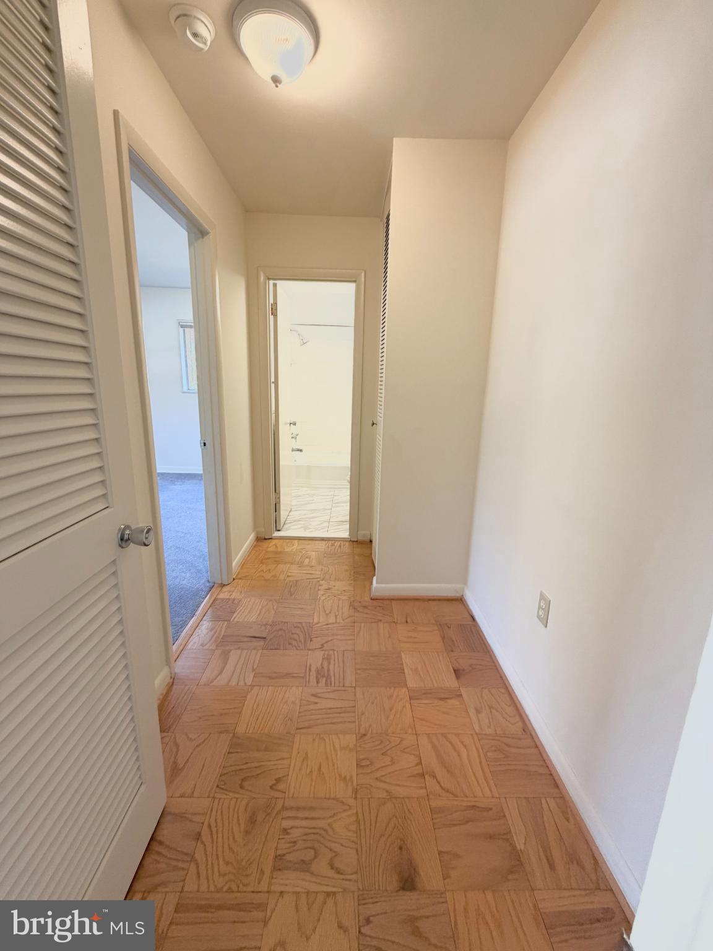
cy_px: 476
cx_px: 356
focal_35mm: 14
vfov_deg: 102.1
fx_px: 384
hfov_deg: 85.7
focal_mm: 2.22
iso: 200
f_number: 2.2
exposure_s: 1/60
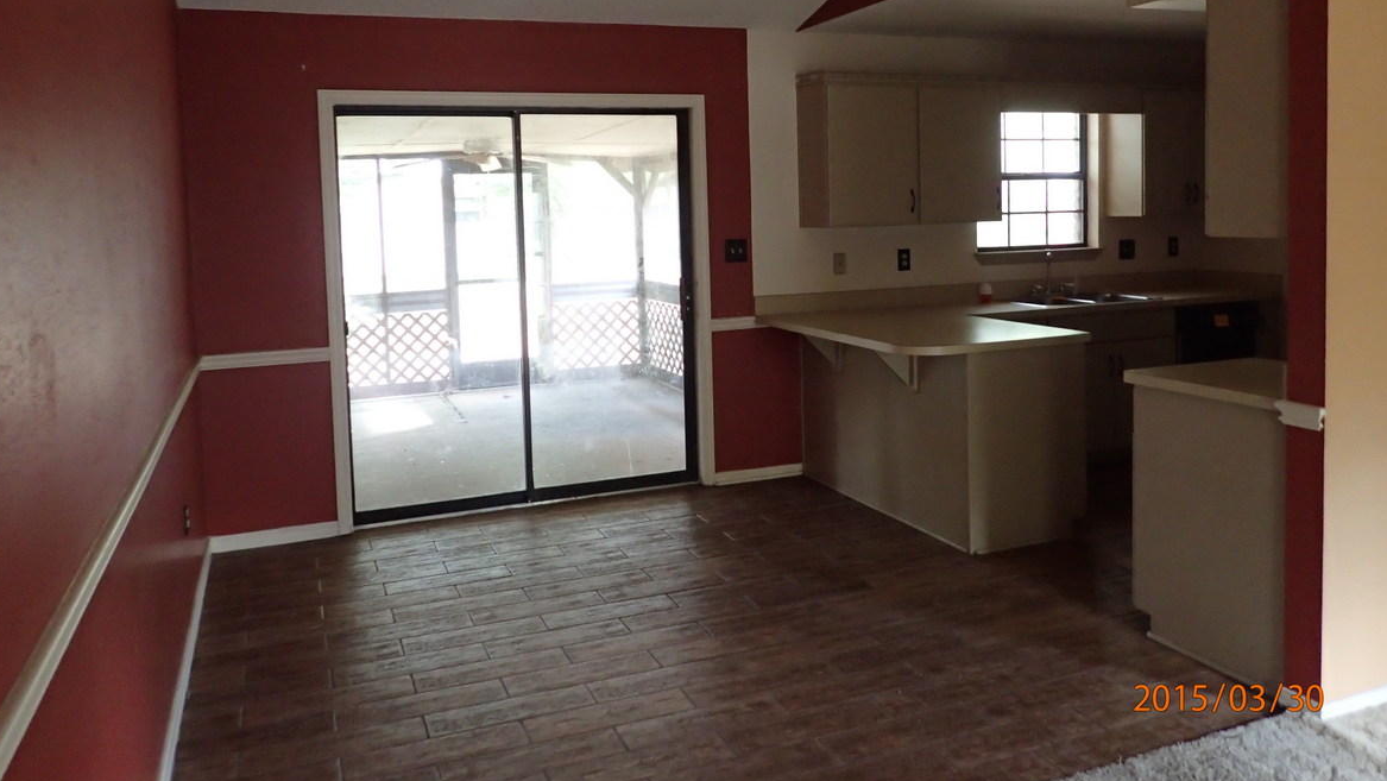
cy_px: 275
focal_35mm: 28
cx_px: 696
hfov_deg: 67.9
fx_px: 1030
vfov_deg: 41.1
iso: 640
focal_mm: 4.5
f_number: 2
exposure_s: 1/30
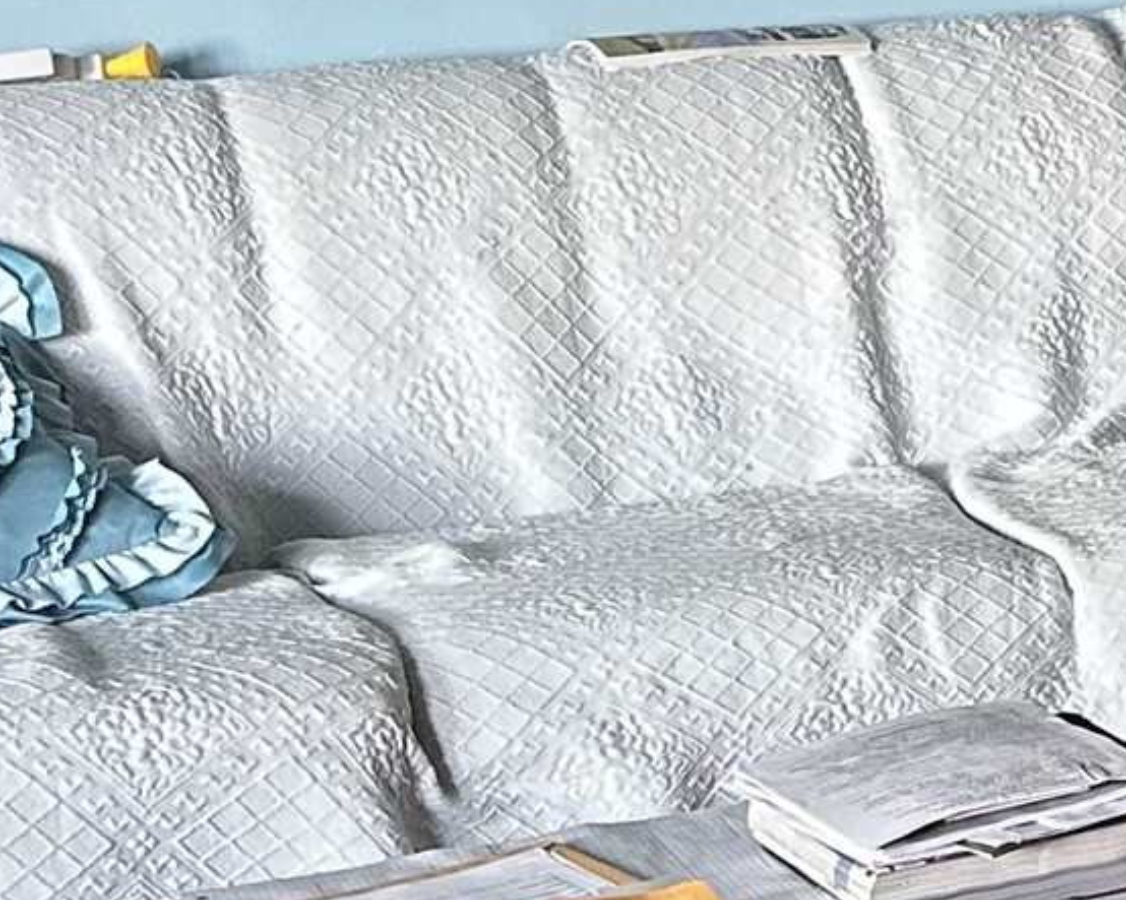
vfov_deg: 11.5
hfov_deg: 12.1
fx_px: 4332
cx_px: 2648
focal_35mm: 130
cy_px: -284
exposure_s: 1/60
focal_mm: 6.86
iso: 250
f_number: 1.78
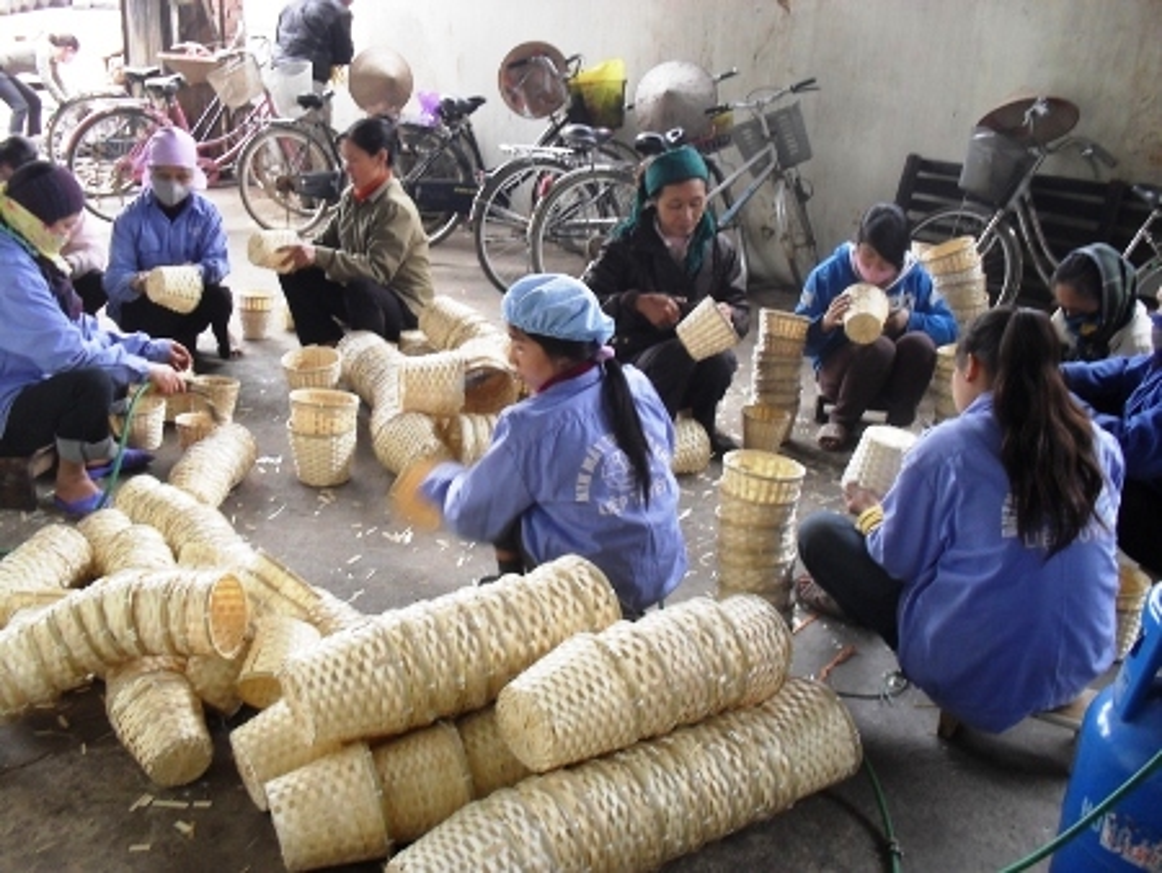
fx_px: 1176
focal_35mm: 35
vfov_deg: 40.7
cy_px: 436
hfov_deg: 52.6
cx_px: 581
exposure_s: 1/30
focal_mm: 6.3
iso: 120
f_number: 3.2
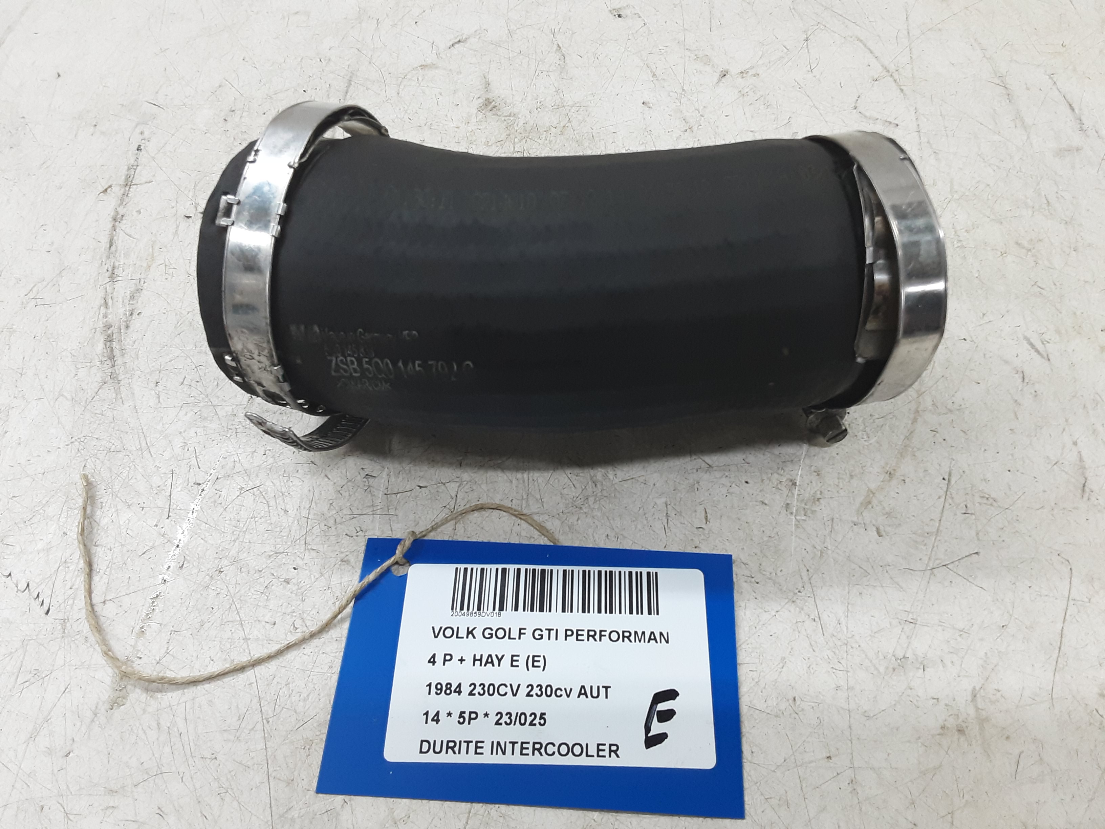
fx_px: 862
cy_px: 414
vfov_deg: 51.4
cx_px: 552
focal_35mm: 27
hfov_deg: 65.3
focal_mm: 2.91
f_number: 1.9
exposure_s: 1/50
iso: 125
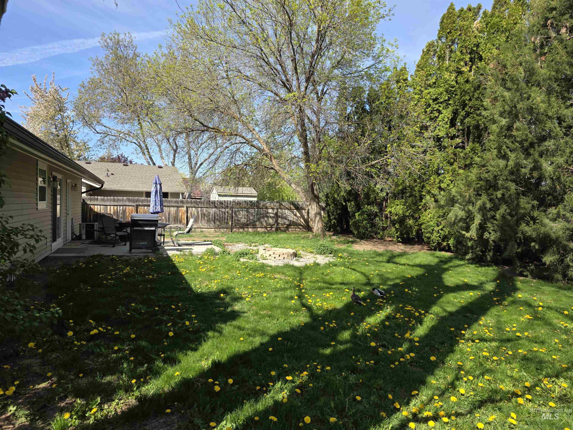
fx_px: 381
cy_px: 215
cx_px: 286
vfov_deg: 58.9
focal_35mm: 23
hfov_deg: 73.9
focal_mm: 6.3
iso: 80
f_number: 1.7
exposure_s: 1/2730
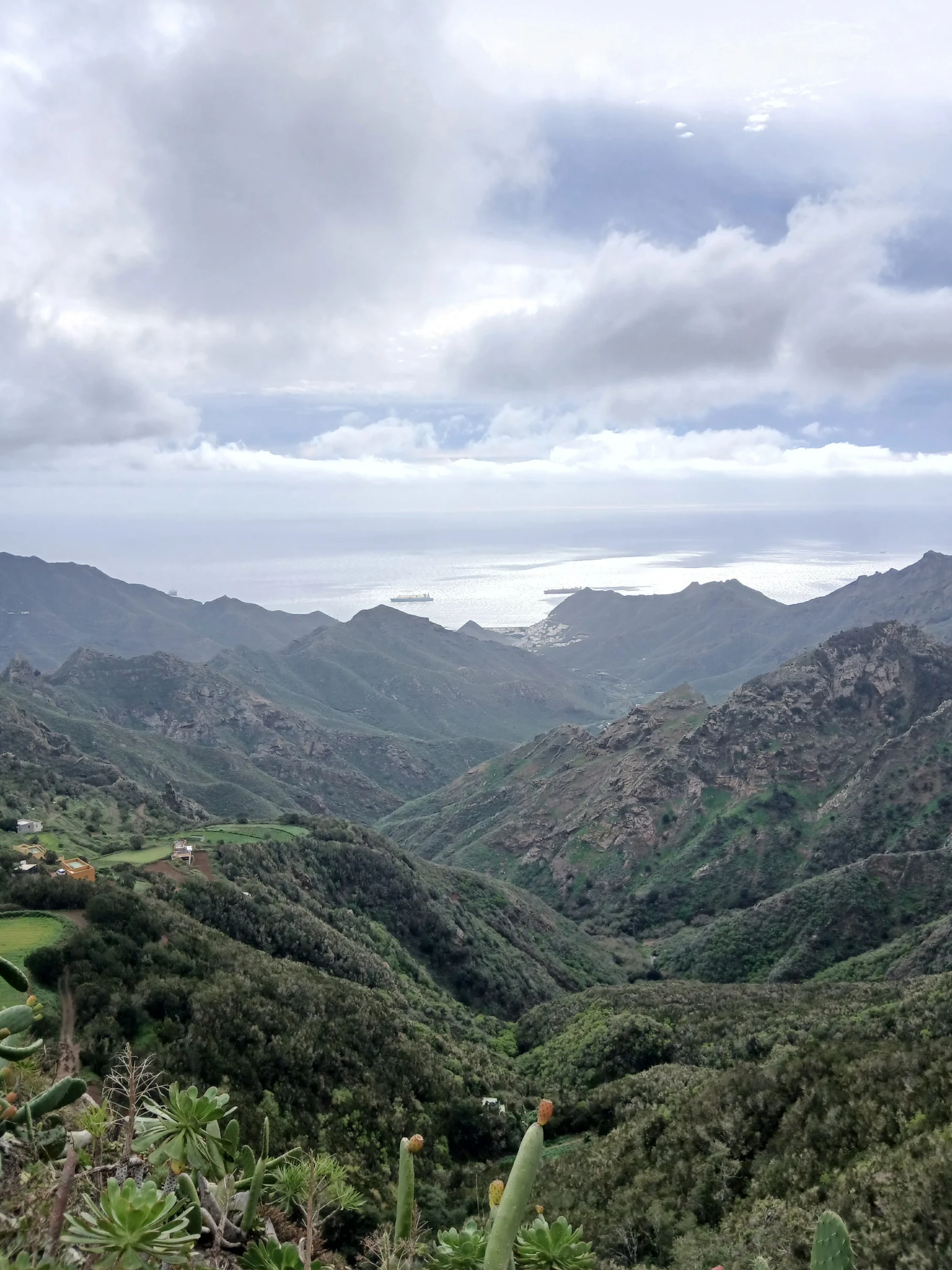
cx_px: 474
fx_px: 990
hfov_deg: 51.4
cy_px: 640
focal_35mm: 27
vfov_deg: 65.3
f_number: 1.8
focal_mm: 3.98
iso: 20
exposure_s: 1/984
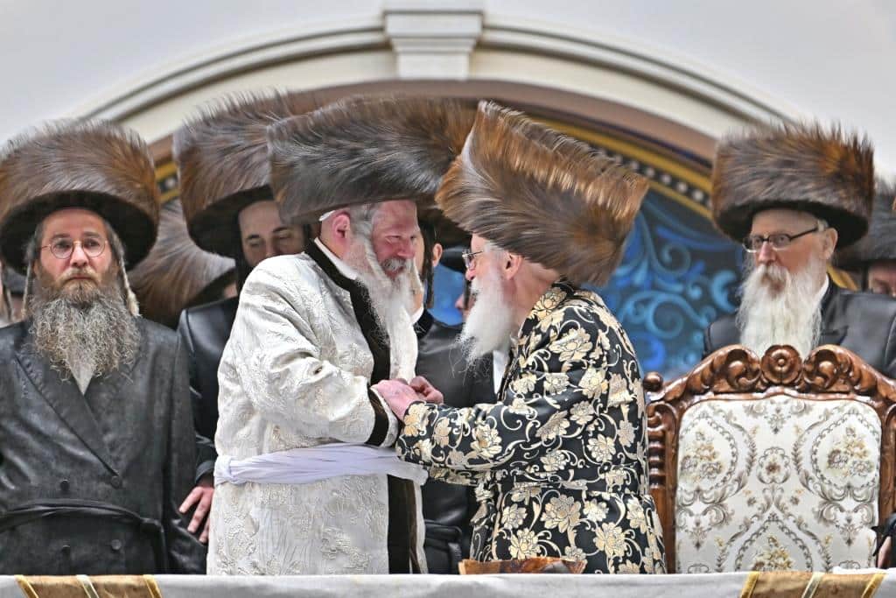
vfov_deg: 5.4
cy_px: 299
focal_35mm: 255
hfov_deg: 8.1
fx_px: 6347
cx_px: 448
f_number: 2.8
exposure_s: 1/640
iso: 500
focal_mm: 170
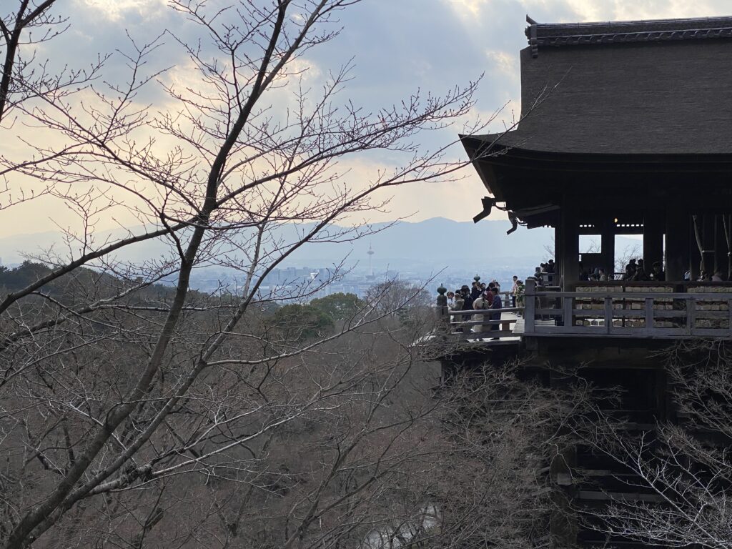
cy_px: 274
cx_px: 366
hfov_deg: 36.8
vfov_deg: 28.0
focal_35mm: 52
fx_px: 1100
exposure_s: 1/1653
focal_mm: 6
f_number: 2
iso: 20
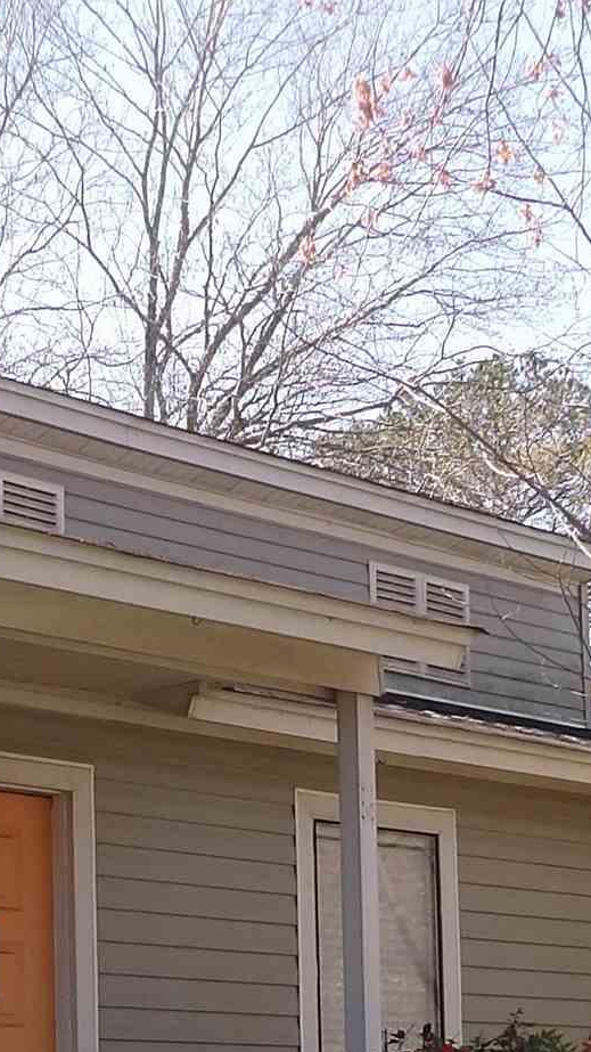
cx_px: 79
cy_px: 1057
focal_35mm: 87
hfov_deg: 13.8
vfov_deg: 23.4
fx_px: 2424
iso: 100
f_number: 3.2
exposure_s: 1/365
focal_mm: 4.3
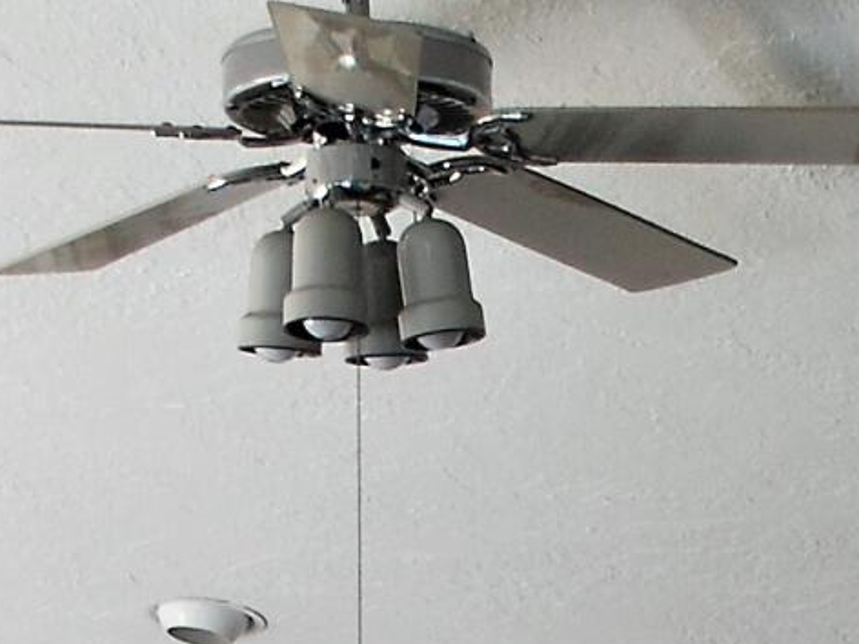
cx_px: 637
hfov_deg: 9.8
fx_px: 5013
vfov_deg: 7.0
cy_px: 1448
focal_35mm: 202
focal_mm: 22
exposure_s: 1/40
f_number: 4
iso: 200
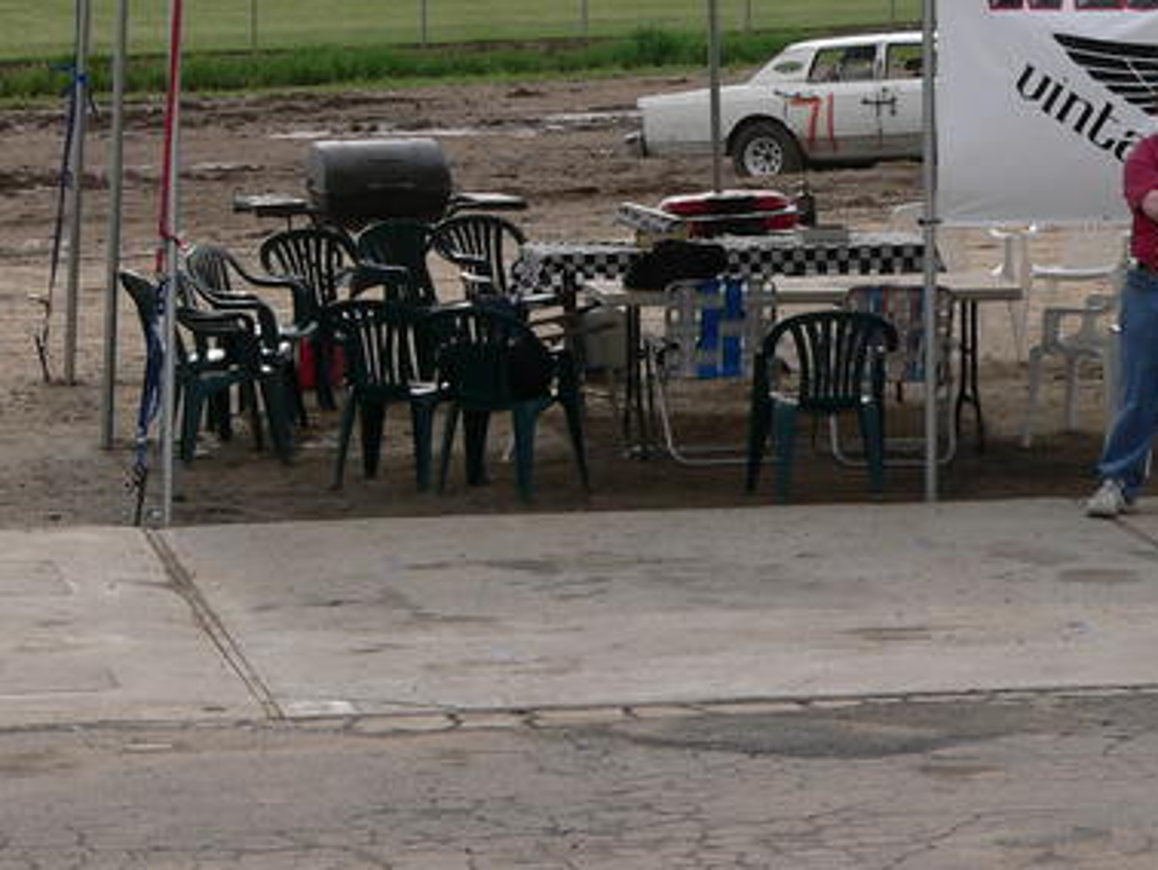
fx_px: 7130
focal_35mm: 213
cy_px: 191
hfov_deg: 9.3
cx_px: 916
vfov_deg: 7.0
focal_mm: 16.9
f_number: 4
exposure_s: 1/500
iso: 80
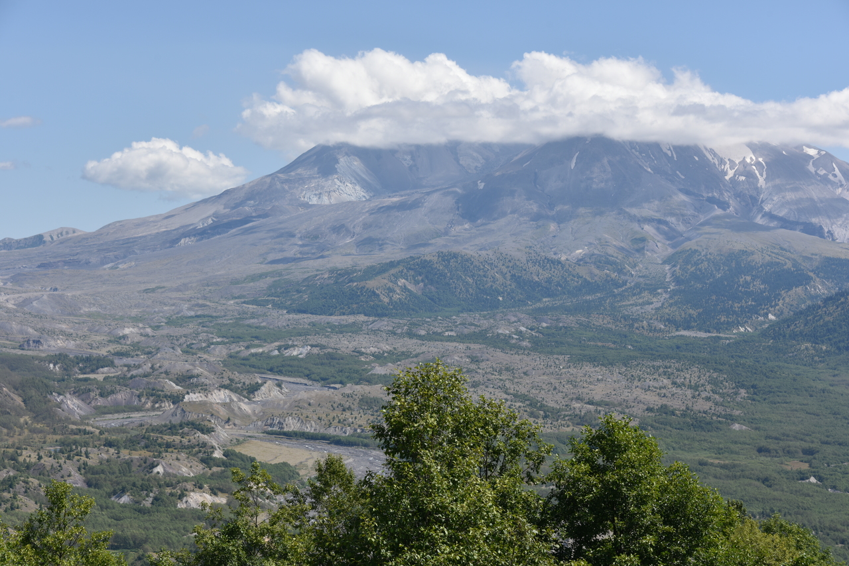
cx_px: 424
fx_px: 1840
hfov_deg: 26.0
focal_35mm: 78
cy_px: 283
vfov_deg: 17.5
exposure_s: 1/320
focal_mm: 78
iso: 100
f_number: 9
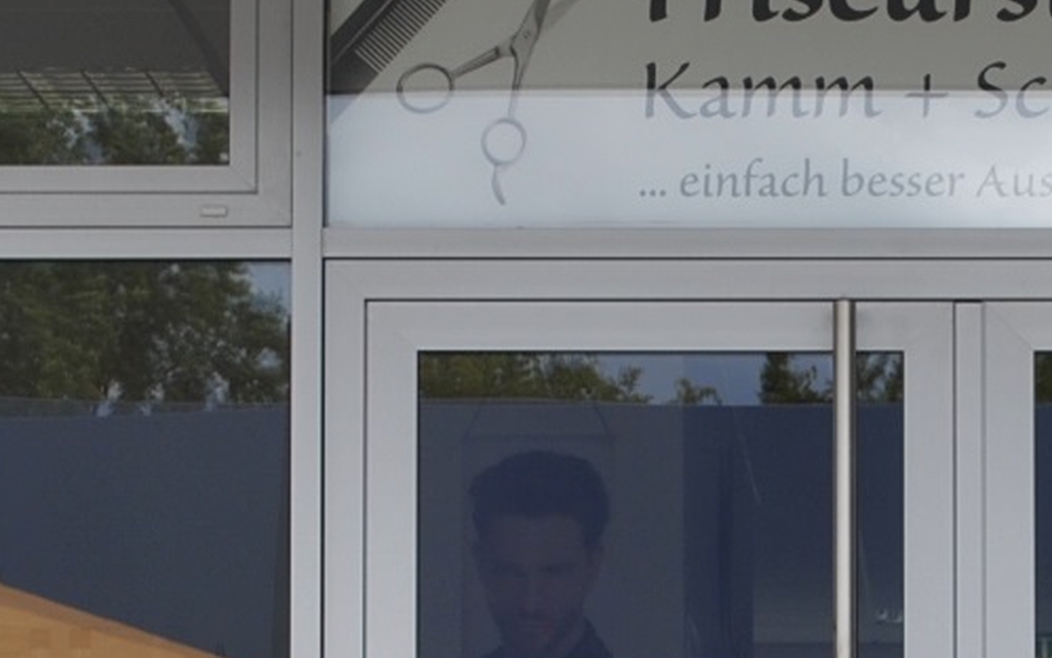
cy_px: 968
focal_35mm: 190
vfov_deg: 6.8
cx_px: 987
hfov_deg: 11.0
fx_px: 5448
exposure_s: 1/160
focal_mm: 32
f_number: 6.3
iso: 100
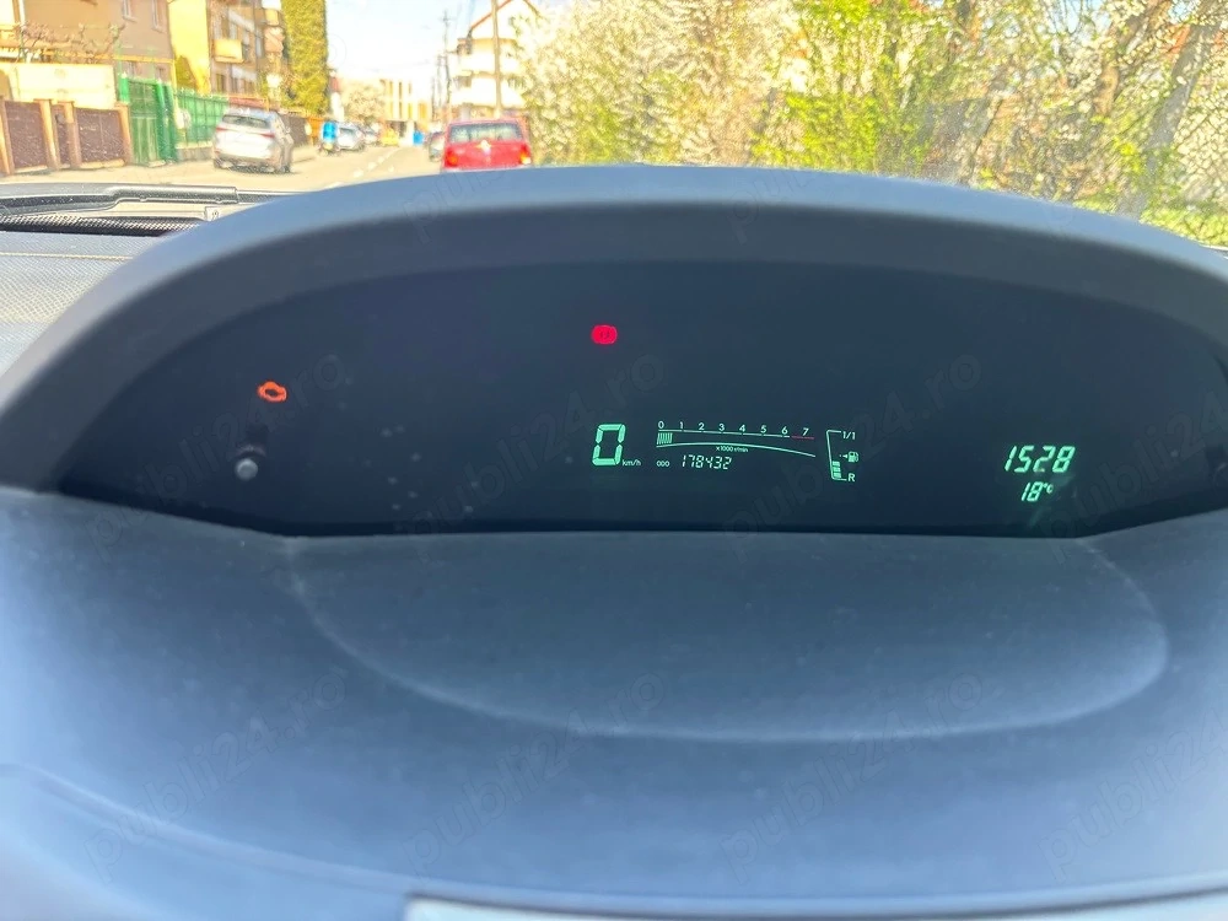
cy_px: 460
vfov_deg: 53.1
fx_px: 922
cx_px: 614
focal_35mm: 26
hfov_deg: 67.3
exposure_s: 1/121
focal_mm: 5.96
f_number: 1.6
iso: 100
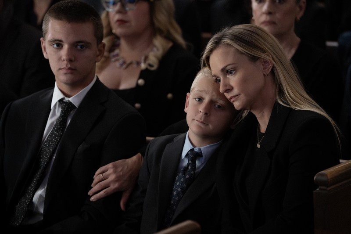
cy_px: 117
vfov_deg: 6.9
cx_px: 176
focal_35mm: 200
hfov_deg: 10.3
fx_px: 1949
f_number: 4.5
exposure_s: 1/160
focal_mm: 200
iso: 12800
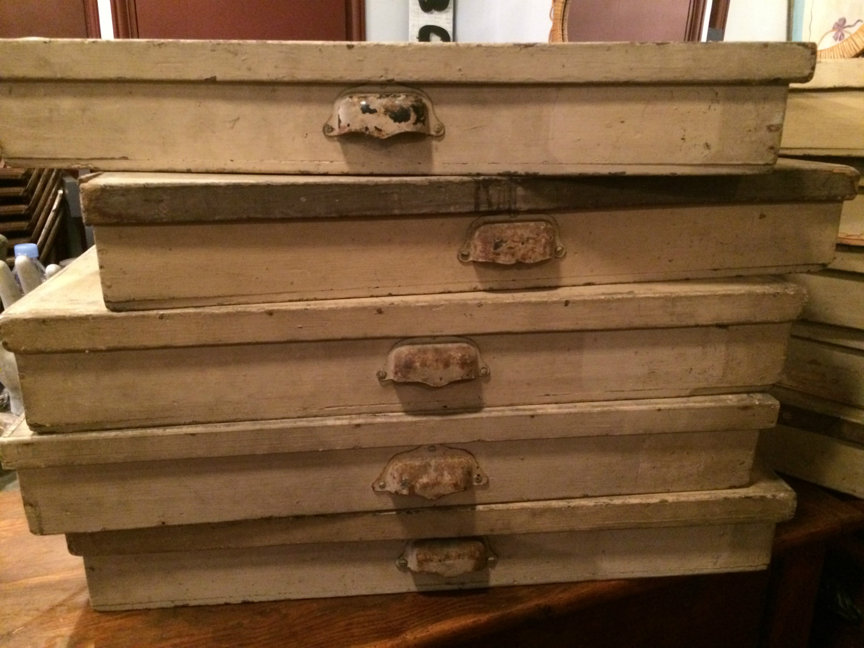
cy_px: 324
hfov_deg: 61.7
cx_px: 432
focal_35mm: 29
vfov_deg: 48.2
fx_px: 724
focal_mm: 4.15
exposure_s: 1/15
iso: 500
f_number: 2.2
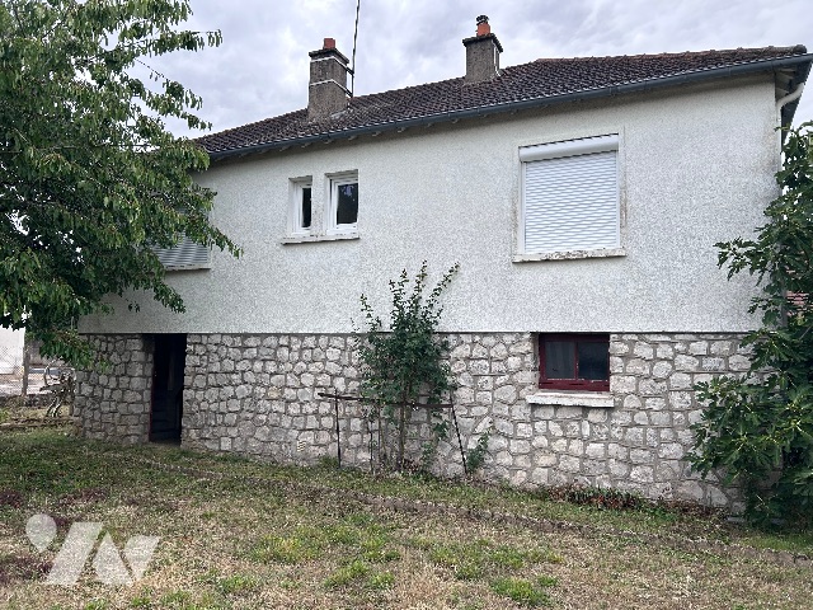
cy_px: 305
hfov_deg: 67.3
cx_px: 406
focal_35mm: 26
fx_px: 611
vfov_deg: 53.1
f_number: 1.5
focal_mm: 5.7
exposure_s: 1/718
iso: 50
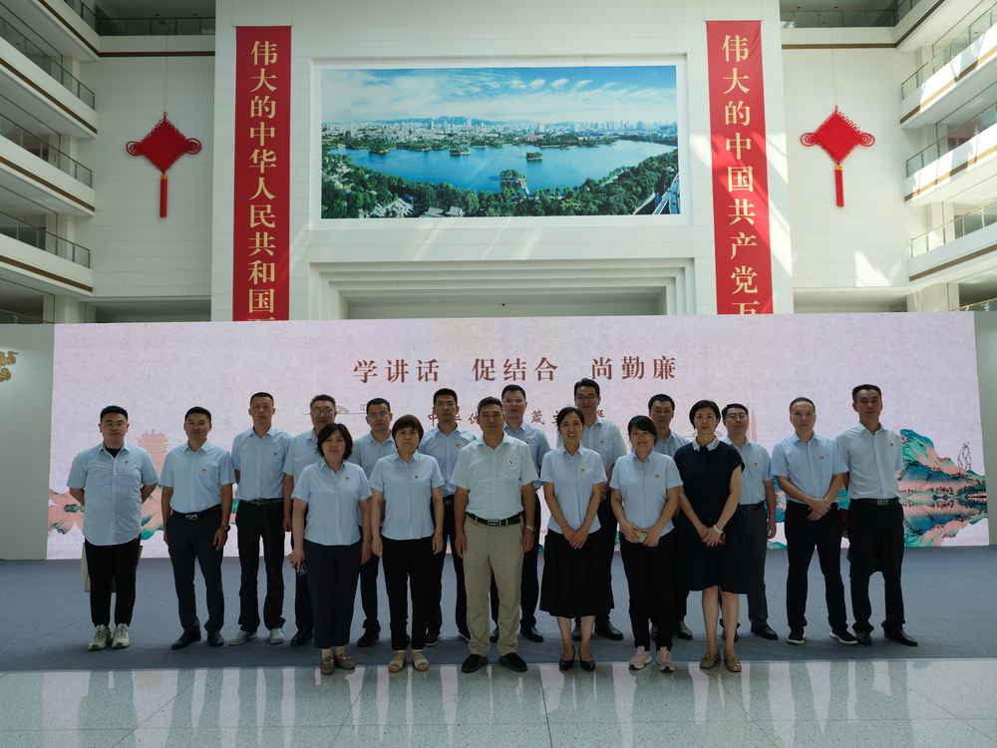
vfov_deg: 54.9
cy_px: 374
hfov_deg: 69.4
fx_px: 720
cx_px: 498
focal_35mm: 25
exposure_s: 1/200
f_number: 6.4
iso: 1000
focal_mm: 32
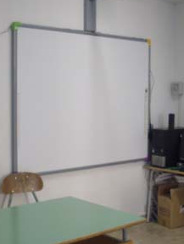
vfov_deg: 30.3
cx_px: 98
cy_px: 119
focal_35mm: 64
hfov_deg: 22.9
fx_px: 453
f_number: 2.8
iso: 166
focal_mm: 6.2
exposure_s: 1/50
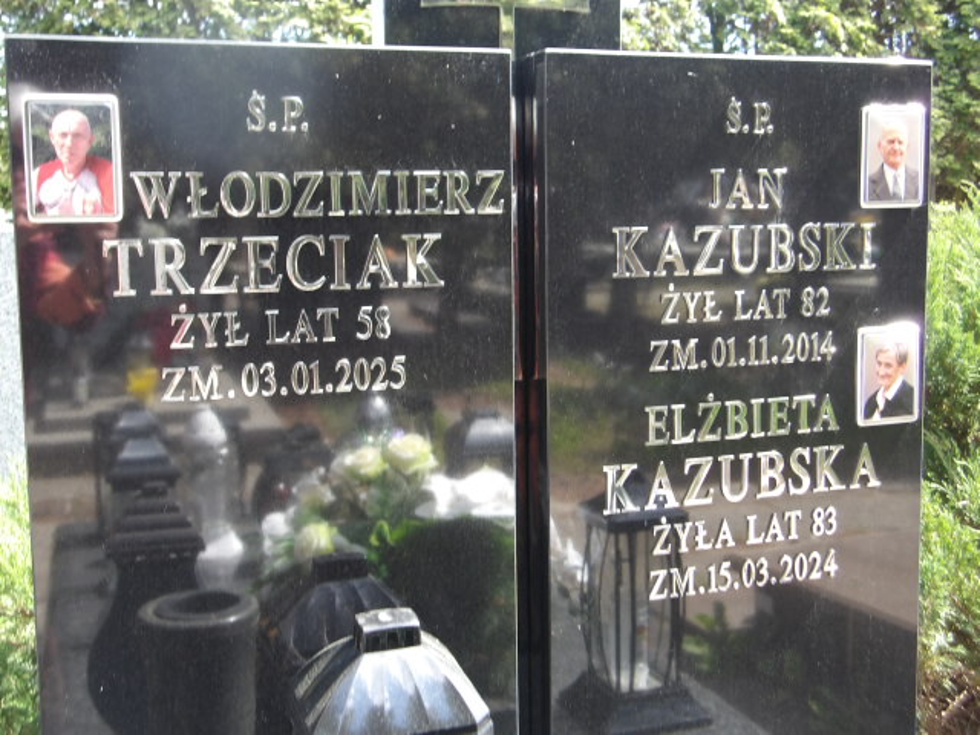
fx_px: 1189
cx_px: 490
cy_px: 368
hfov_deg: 44.8
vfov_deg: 34.3
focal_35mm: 42
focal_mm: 7.6
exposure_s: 1/69
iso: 100
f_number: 3.7
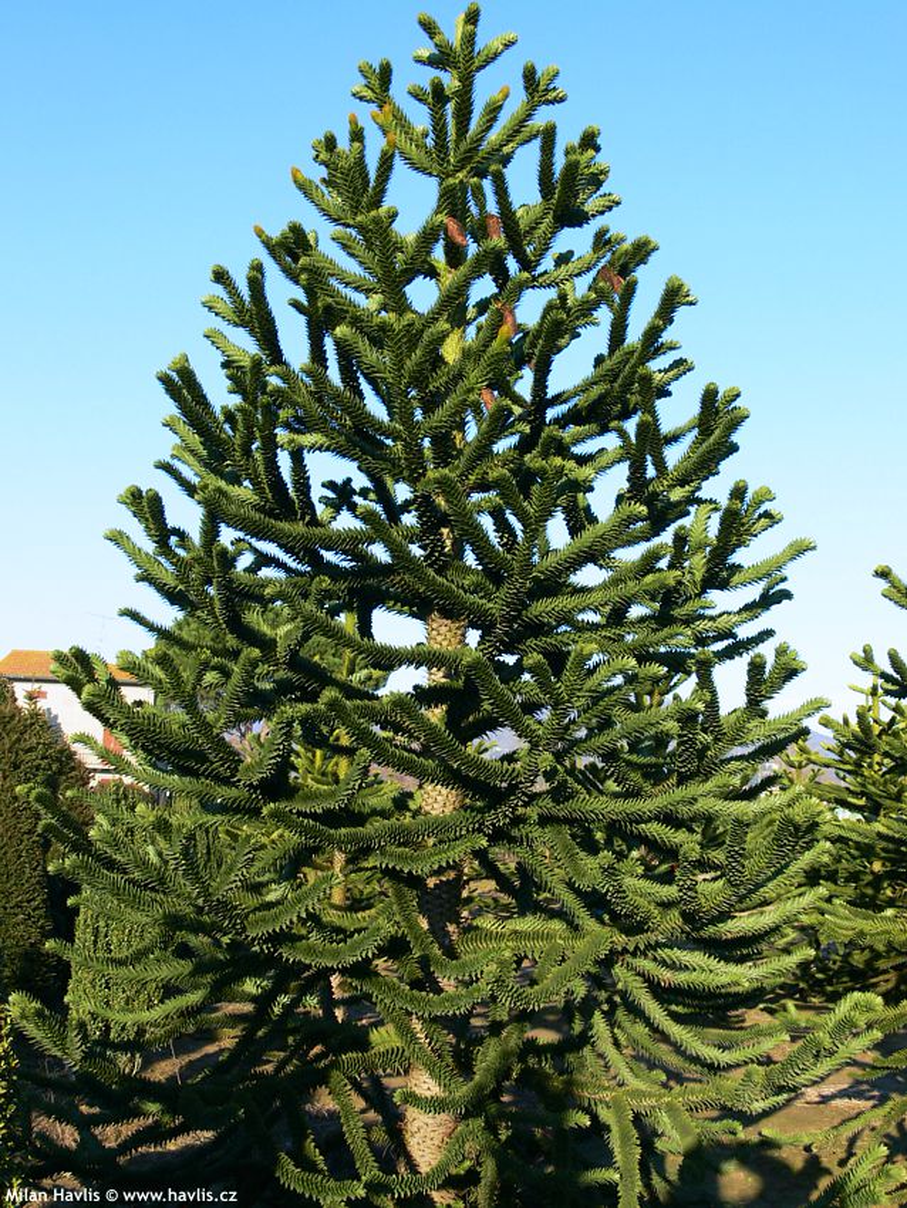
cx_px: 454
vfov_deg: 52.6
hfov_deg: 40.7
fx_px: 1222
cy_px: 604
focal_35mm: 35
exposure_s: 1/125
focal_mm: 7.4
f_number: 5.6
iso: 80
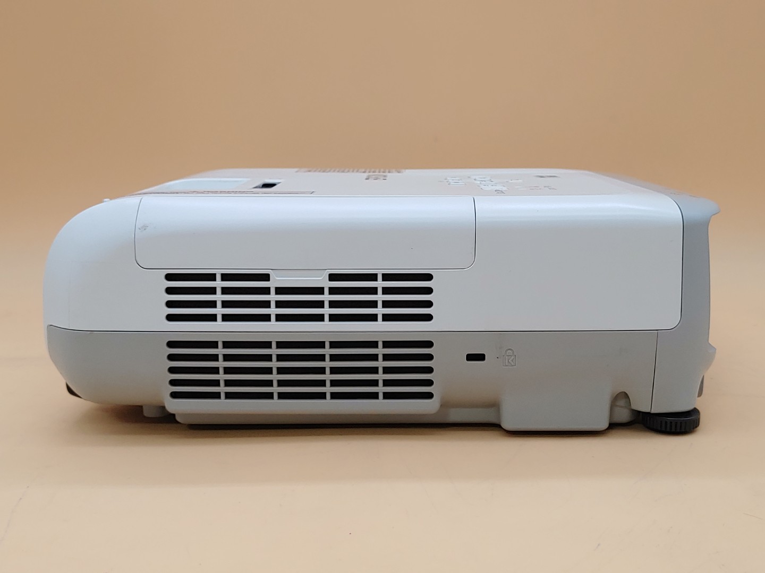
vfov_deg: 31.5
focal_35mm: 46
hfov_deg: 41.2
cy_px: 286
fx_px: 1017
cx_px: 382
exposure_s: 1/111
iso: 50
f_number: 1.8
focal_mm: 4.36
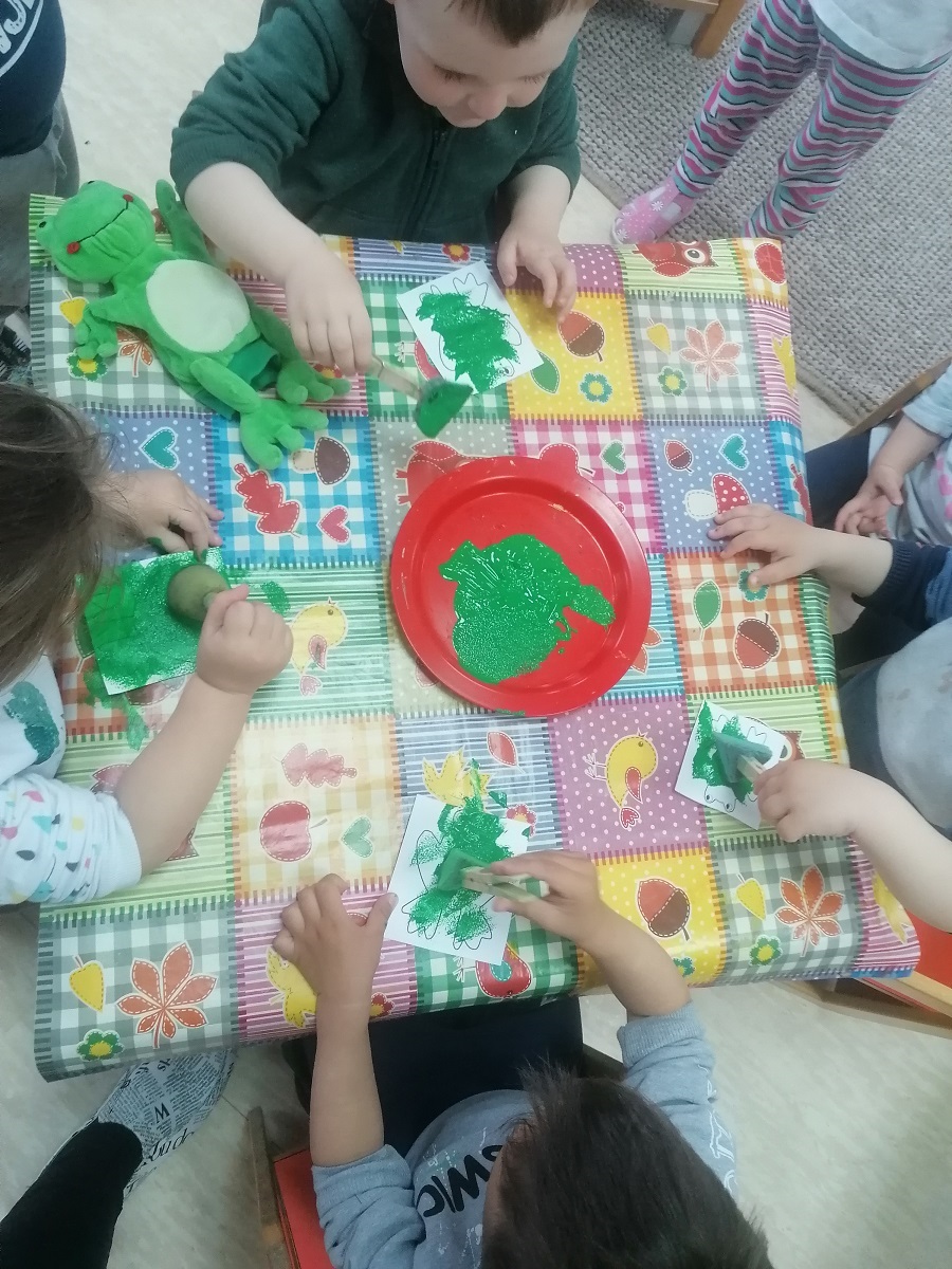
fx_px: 990
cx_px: 476
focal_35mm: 27
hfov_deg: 51.4
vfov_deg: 65.3
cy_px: 634
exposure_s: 1/100
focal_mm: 4.75
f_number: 1.8
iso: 320
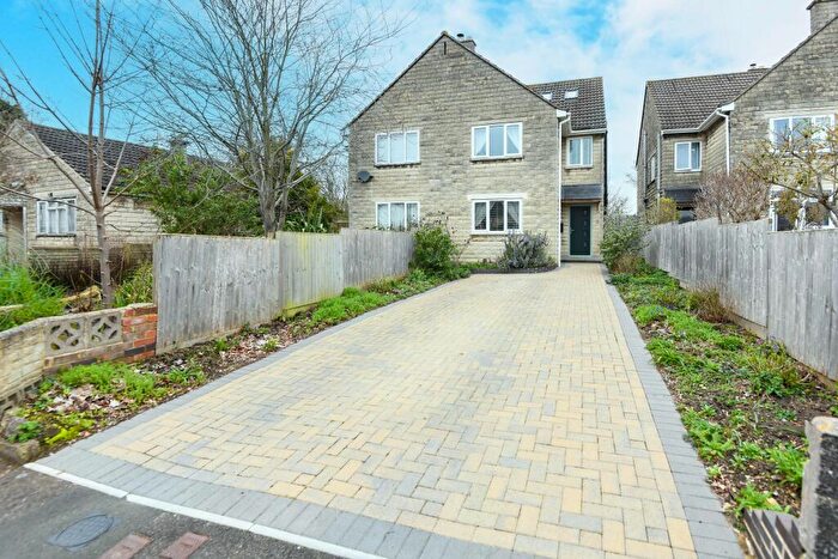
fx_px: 372
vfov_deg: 73.8
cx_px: 419
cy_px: 280
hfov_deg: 96.7
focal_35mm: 16
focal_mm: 16
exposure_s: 1/200
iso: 400
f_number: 6.3
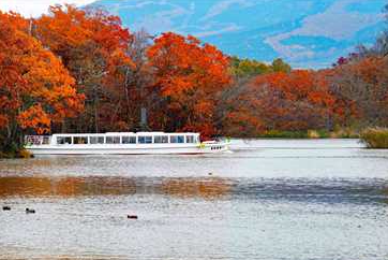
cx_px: 196
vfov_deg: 8.1
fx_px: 1840
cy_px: 140
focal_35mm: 171
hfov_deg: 12.0
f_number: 6.3
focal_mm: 103
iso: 160
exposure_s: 1/160
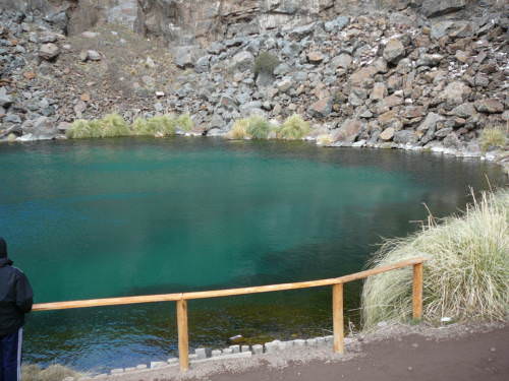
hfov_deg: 52.6
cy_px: 190
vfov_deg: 40.7
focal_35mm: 35
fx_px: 515
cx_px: 254
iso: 80
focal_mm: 5.2
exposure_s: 1/125
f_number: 2.8
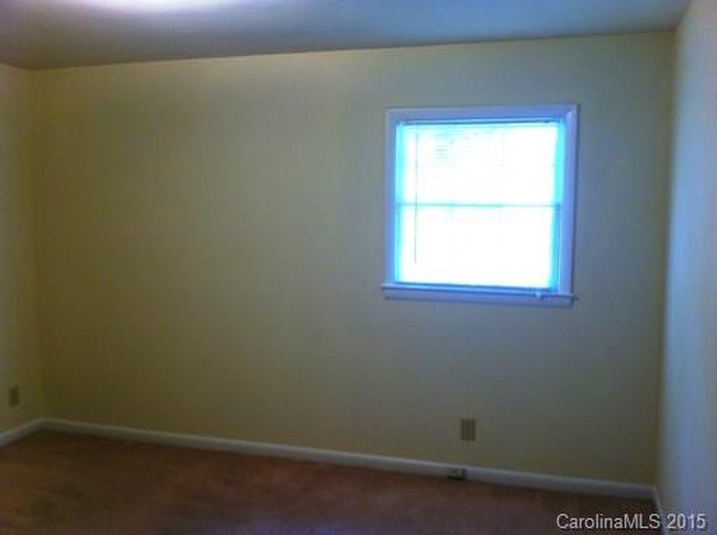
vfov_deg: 40.6
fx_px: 724
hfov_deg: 52.7
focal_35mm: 35
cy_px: 268
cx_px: 358
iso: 125
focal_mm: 3.85
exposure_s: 1/15
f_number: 2.8
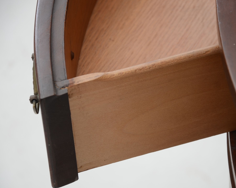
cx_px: 155
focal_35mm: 201
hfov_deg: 9.6
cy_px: 101
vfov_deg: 7.7
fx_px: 1401
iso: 160
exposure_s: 1/60
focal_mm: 105
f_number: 5.6
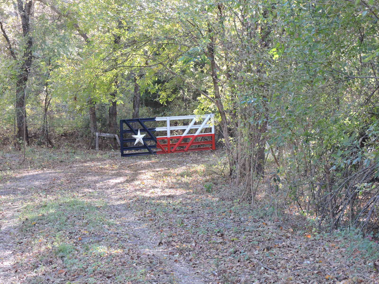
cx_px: 190
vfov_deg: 14.1
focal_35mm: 105
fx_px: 1150
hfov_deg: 18.7
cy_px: 142
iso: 280
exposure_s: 1/60
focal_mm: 18.8
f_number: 4.8
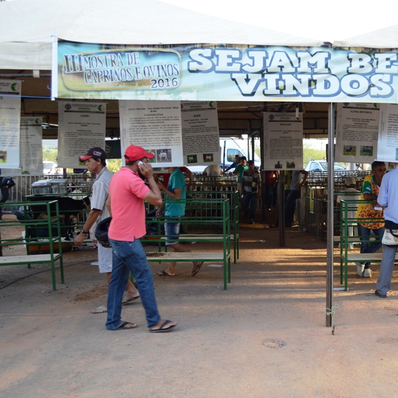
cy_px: 200
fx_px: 559
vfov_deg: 39.2
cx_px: 298
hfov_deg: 38.2
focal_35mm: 43
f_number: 4
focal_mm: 22
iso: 250
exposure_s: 1/100
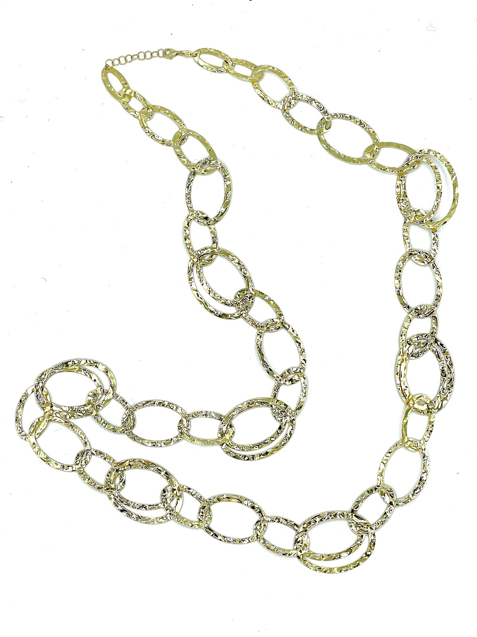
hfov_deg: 28.0
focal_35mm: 52
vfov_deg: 36.8
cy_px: 318
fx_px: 955
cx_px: 238
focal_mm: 6
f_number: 2
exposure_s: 1/1996
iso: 25
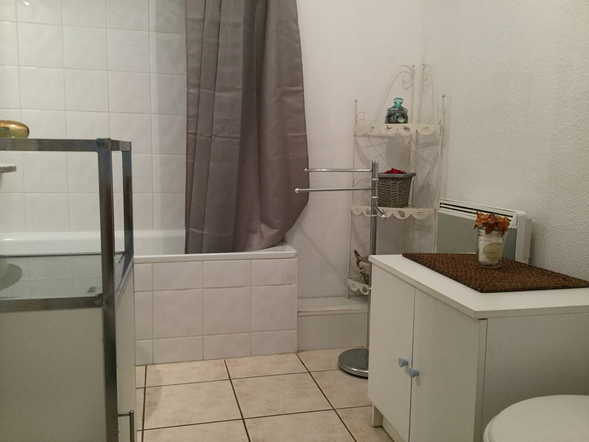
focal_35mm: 31
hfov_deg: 58.4
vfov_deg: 45.4
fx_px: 527
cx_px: 294
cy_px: 221
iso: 125
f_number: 2.4
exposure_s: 1/33
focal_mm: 3.3
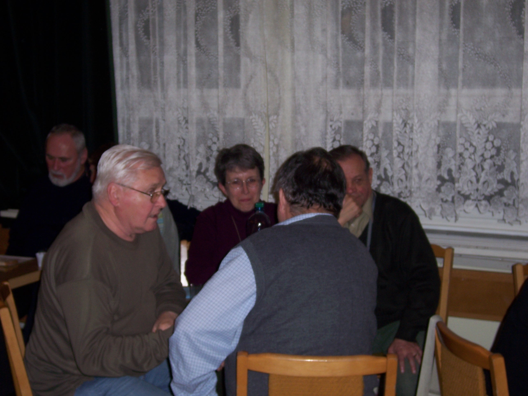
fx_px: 854
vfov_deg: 26.1
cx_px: 264
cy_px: 198
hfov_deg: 34.3
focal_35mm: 56
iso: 100
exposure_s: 1/80
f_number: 3.6
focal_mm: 9.6
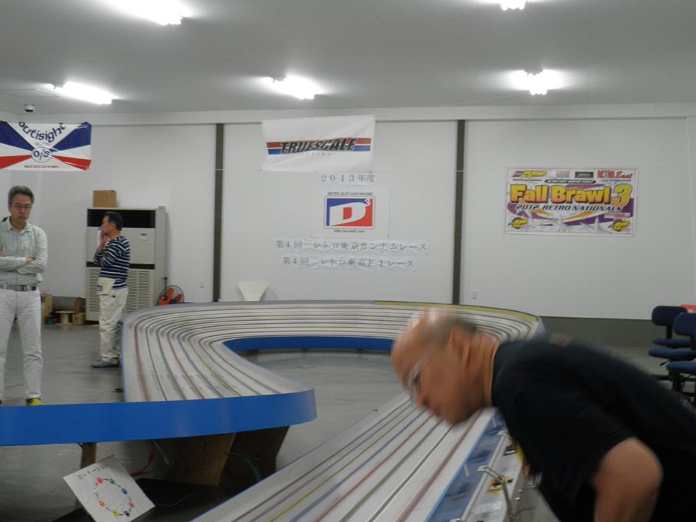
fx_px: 925
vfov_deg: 31.5
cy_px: 285
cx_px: 343
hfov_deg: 41.2
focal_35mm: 46
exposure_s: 1/20
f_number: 3.9
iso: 200
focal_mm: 7.3
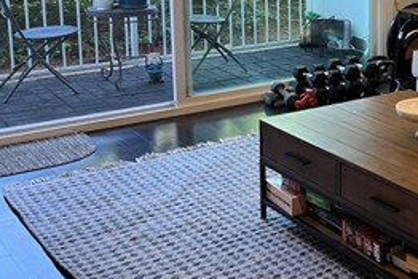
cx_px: 499
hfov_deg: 27.0
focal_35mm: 66
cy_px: 22
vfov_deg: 20.2
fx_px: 767
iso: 80
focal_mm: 5.1
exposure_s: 1/60
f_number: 1.6
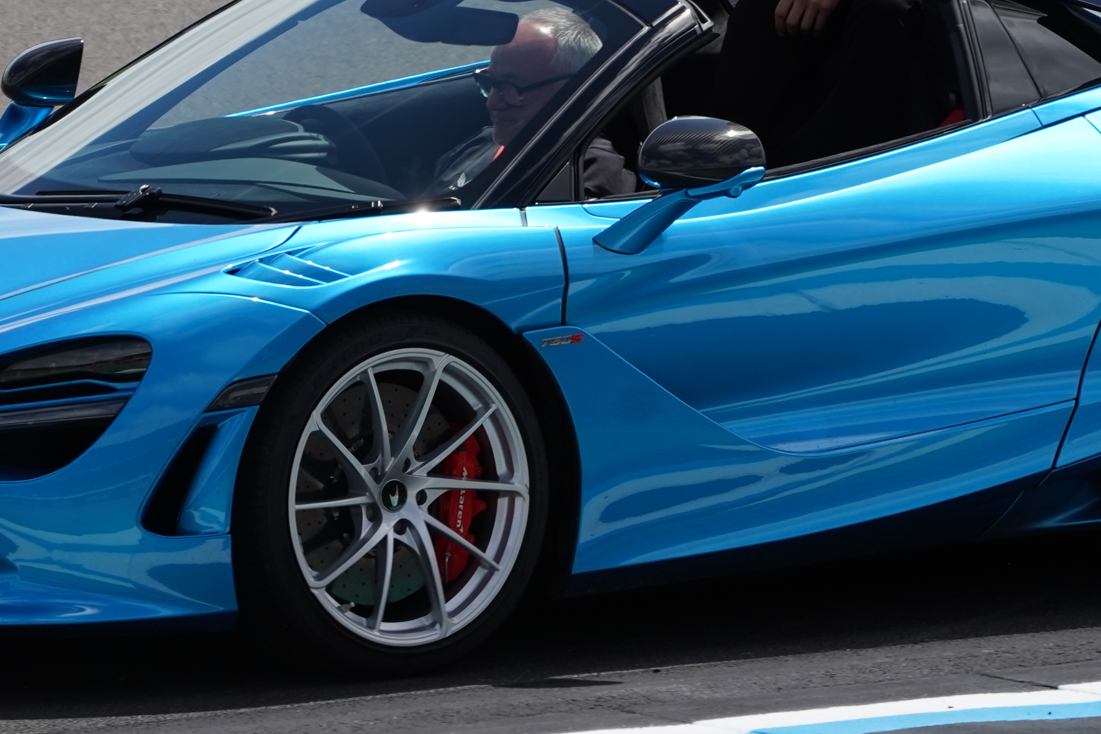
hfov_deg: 1.9
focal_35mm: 1085
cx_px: 561
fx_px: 33183
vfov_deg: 1.3
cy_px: -135
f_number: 5.6
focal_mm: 400
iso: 200
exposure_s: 1/1250
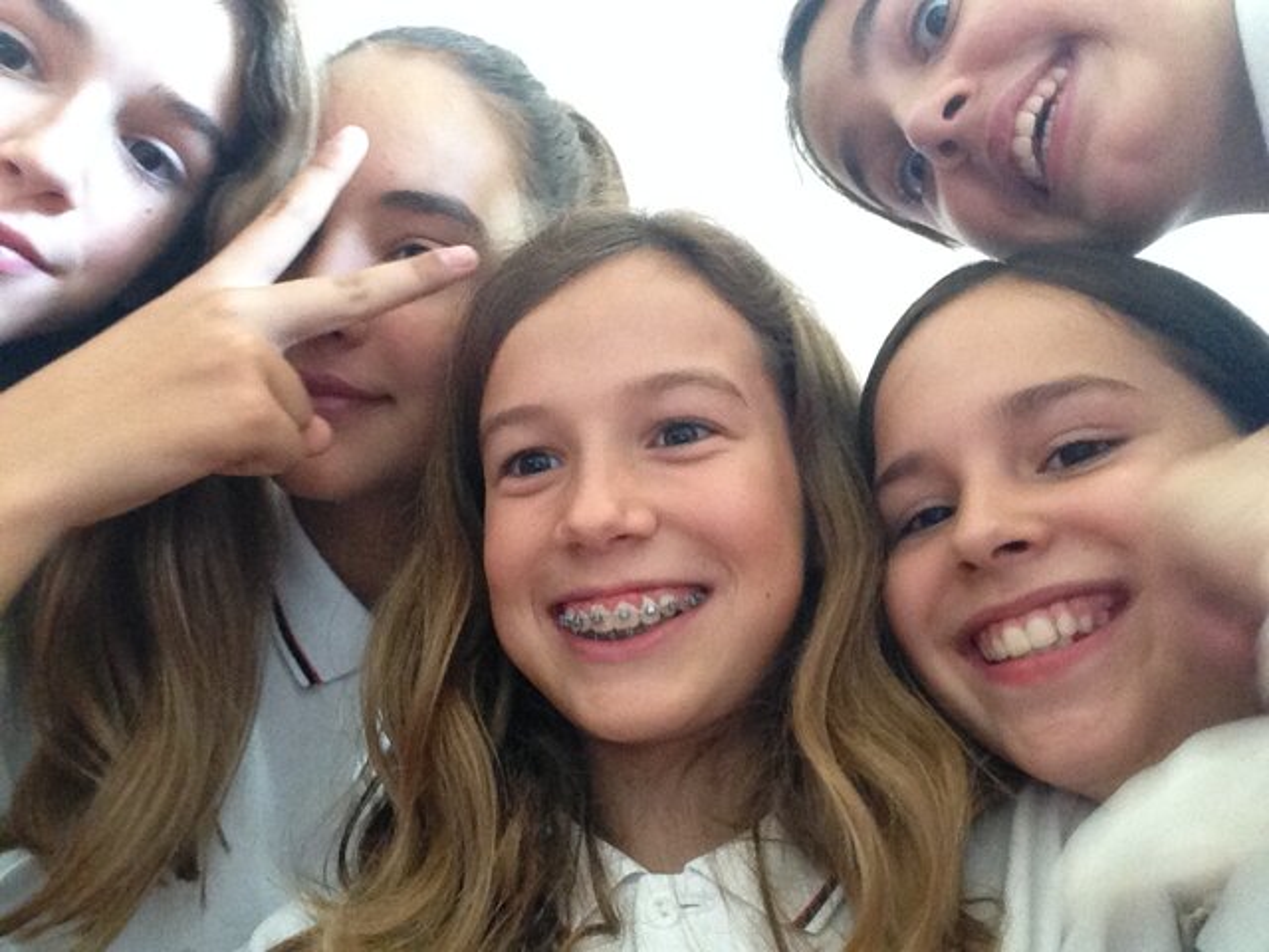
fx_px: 1283
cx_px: 634
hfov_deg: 52.6
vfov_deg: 40.7
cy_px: 476
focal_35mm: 35
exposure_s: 1/15
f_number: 2.4
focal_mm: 2.18
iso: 250
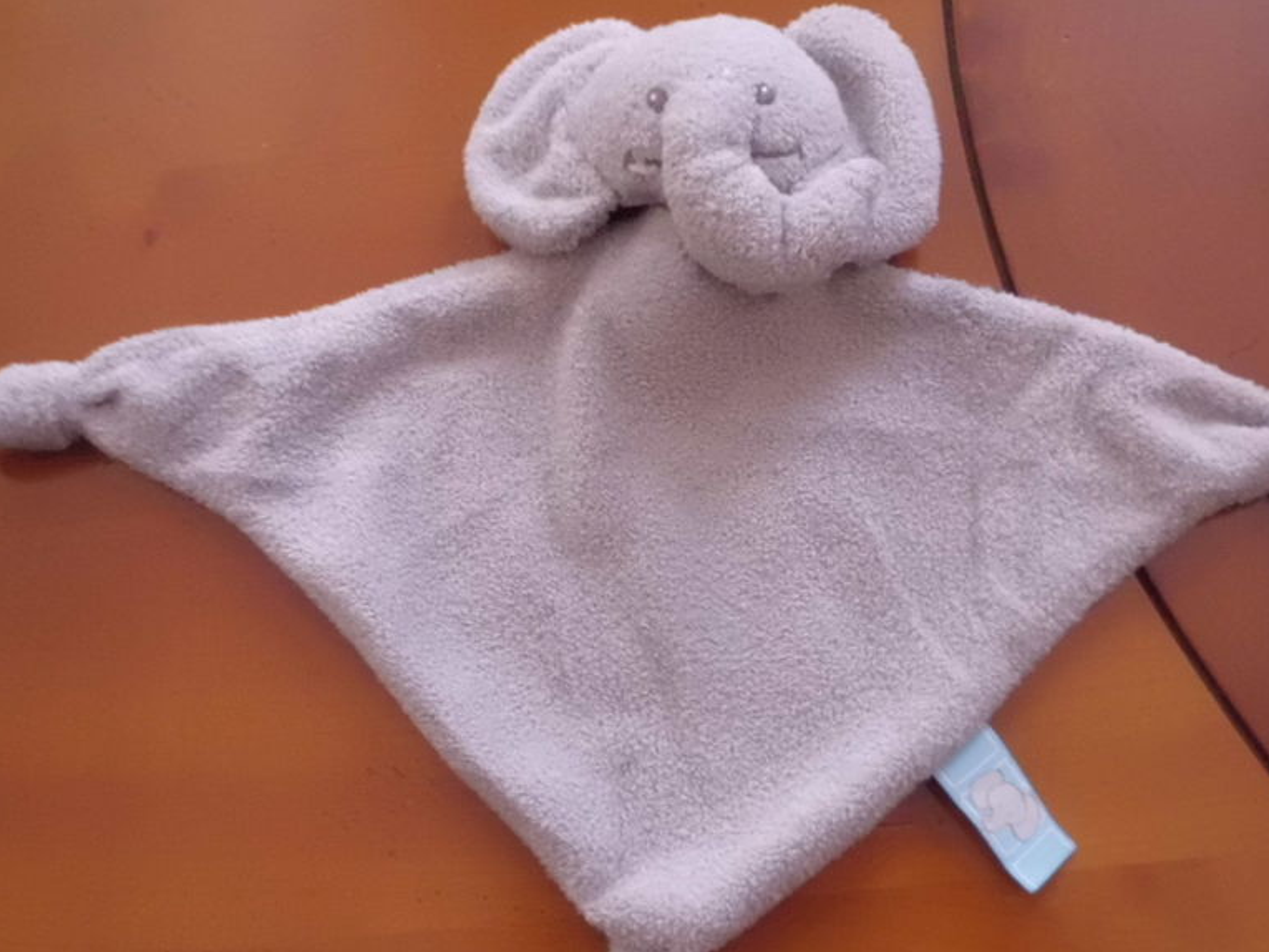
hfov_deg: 53.8
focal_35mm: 34
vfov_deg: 41.4
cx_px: 707
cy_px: 607
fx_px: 1247
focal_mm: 4.6
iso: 800
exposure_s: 1/15
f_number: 3.2
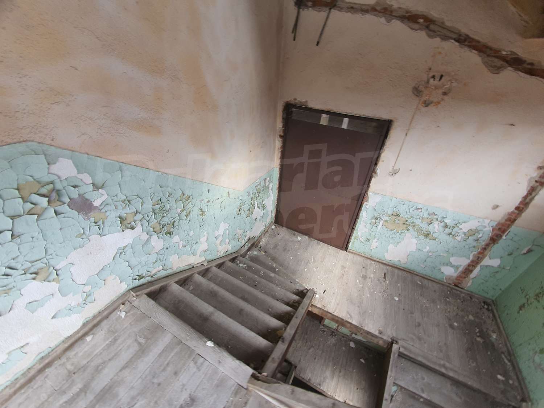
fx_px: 204
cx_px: 272
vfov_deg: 89.9
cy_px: 204
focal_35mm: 13
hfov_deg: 106.2
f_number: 2.2
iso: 50
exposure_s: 1/50
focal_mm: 1.8
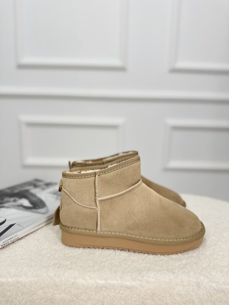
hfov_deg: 56.8
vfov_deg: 71.6
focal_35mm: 24
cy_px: 152
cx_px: 114
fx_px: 212
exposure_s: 1/189
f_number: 1.78
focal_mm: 6.76
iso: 64
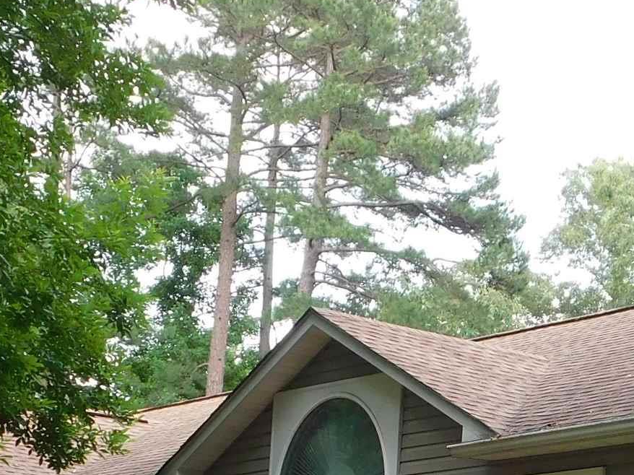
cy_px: 512
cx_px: 503
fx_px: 1923
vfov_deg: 13.8
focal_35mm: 105
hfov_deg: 18.6
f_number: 3.2
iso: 125
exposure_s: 1/125
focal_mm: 5.3
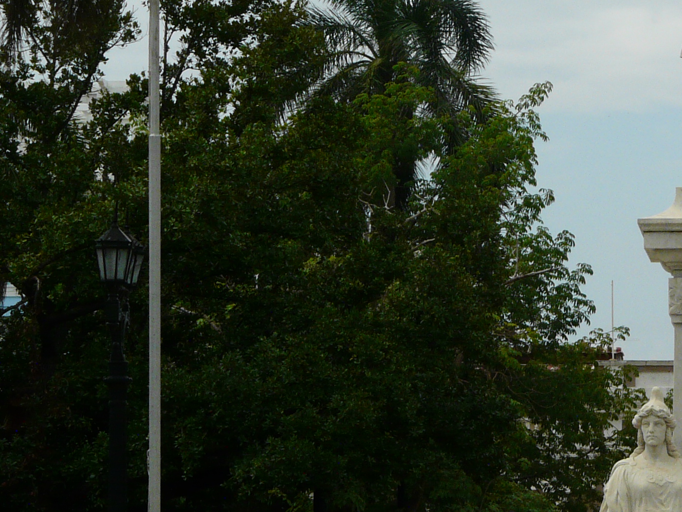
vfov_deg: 6.0
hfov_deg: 8.0
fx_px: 4867
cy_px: 345
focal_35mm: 247
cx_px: 757
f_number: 5.6
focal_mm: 17.5
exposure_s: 1/400
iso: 100
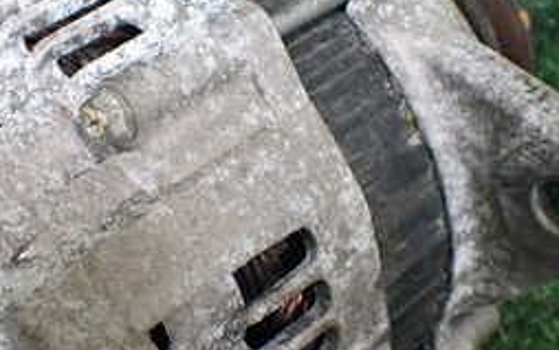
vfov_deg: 17.4
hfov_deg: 27.4
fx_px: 1143
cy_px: 218
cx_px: 202
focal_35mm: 75
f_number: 2.3
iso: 400
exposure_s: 1/125
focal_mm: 5.4
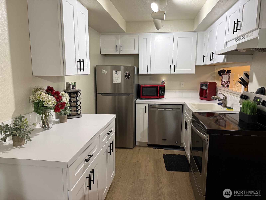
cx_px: 133
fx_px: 184
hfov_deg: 71.6
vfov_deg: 56.8
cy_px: 100
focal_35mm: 24
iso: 320
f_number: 1.78
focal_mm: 6.76
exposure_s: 1/60
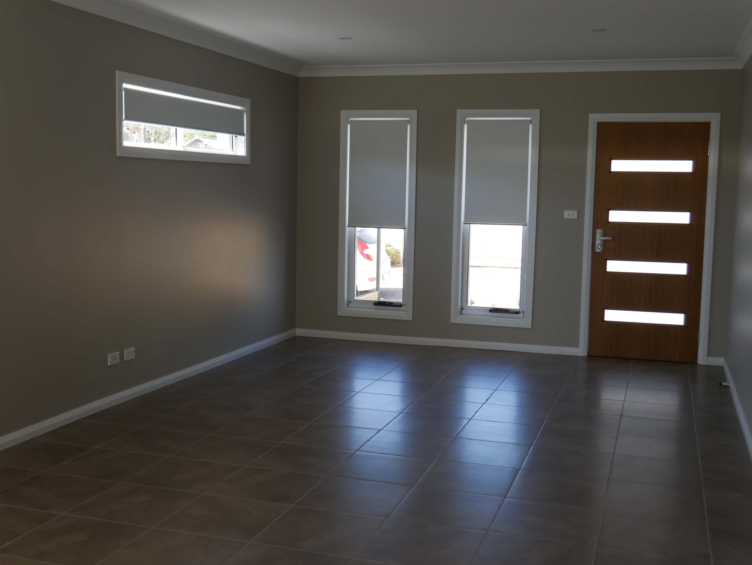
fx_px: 913
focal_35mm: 42
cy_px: 282
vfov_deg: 34.4
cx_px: 376
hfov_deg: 44.8
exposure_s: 1/80
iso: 200
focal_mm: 21
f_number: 4.6
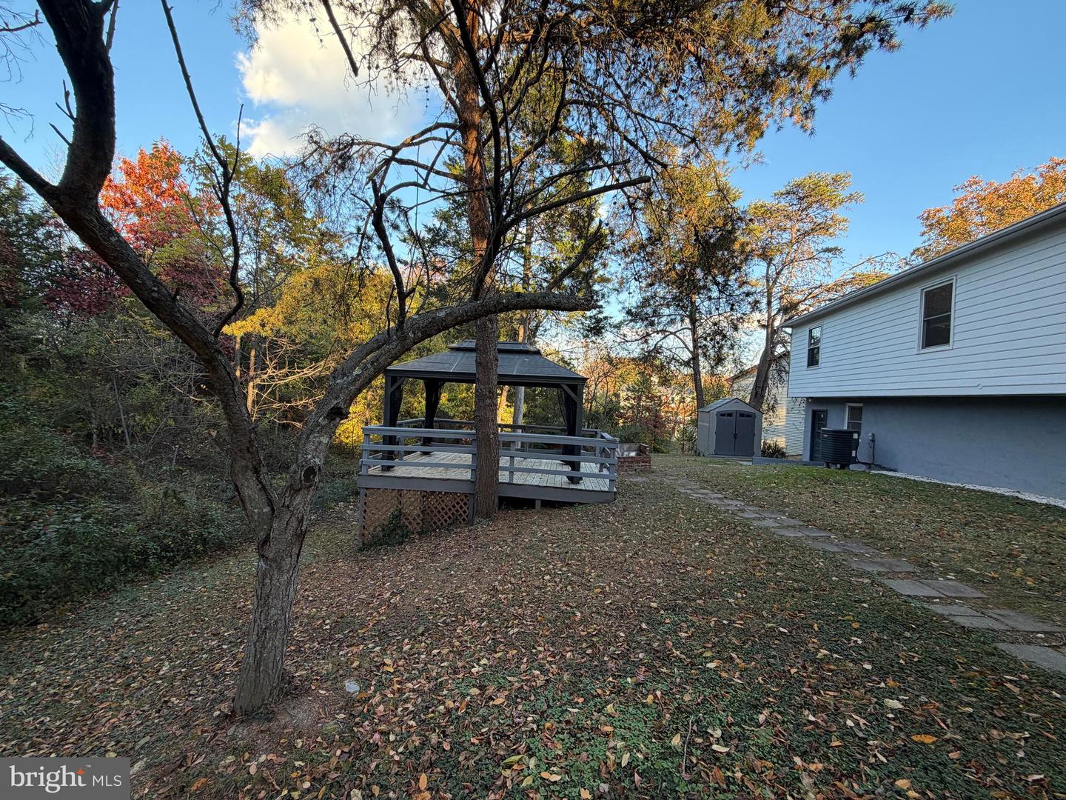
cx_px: 533
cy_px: 400
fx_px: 431
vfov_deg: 85.7
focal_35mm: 14
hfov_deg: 102.1
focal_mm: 2.22
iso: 40
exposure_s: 1/136
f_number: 2.2
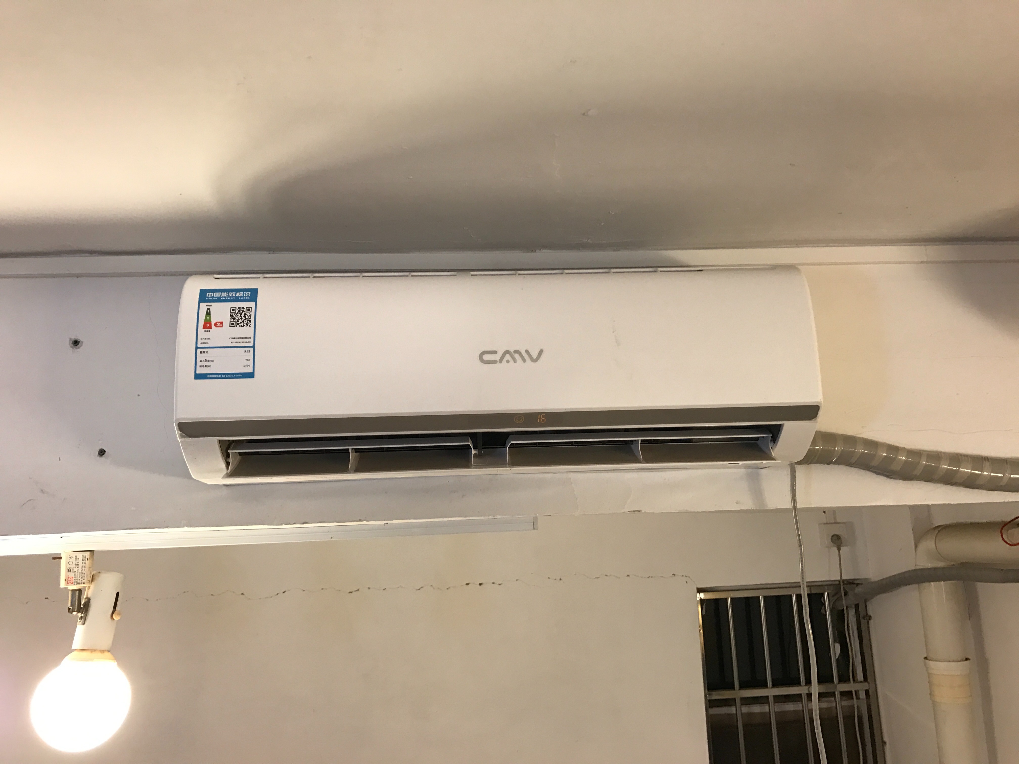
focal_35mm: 28
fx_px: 824
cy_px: 382
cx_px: 510
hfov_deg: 63.4
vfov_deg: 49.7
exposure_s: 1/20
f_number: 1.8
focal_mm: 3.99
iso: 40
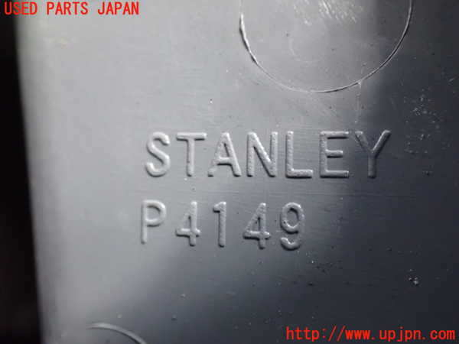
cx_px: 230
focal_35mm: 41
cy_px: 172
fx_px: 544
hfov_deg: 45.8
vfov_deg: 35.1
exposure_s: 1/20
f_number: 2.8
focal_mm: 7.31
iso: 1600
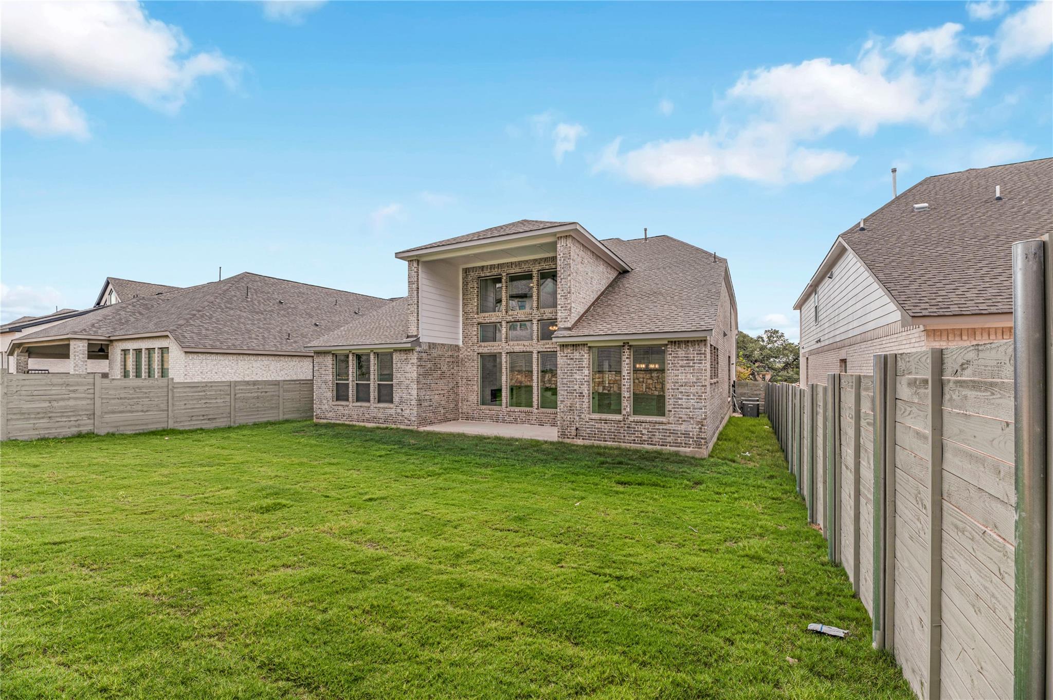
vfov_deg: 81.1
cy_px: 350
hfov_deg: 104.3
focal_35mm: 14
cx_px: 526
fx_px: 409
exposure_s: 1/1250
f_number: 8
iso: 100
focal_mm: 14
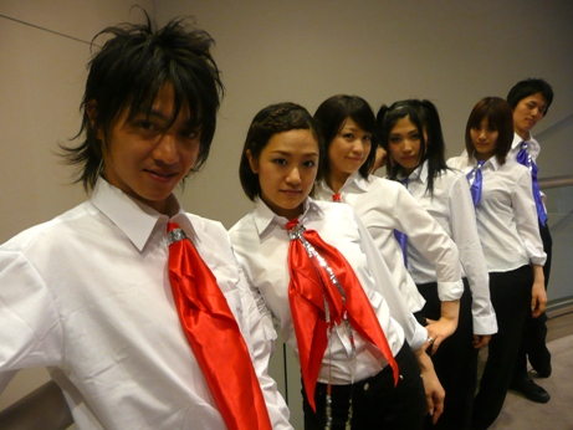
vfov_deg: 49.8
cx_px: 286
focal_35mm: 28
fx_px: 464
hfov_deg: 63.4
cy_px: 215
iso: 200
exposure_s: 1/8
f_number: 3.3
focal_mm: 4.6
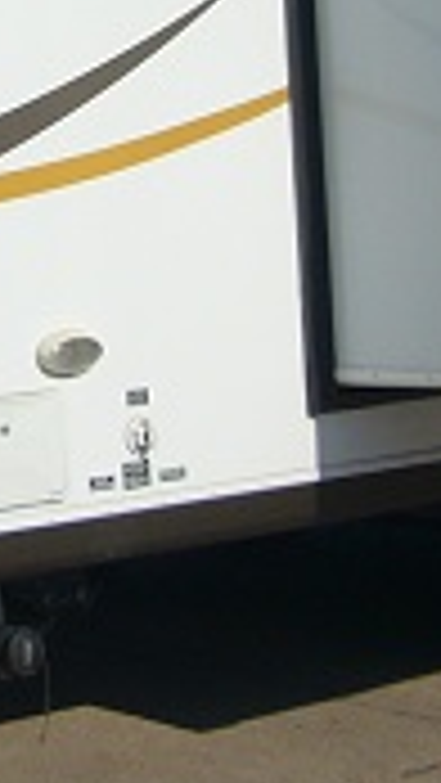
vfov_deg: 17.2
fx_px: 2555
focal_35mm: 123
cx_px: -81
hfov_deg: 9.7
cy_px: 83
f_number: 5.6
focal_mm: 4.6
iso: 80
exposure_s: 1/800
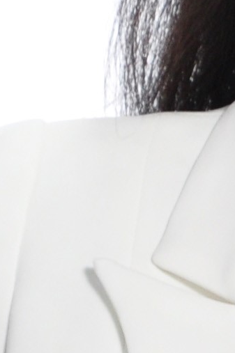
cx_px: 504
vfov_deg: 2.1
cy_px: 506
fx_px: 9692
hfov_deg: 1.4
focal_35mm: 988
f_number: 5.6
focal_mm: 85
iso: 560
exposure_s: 1/40
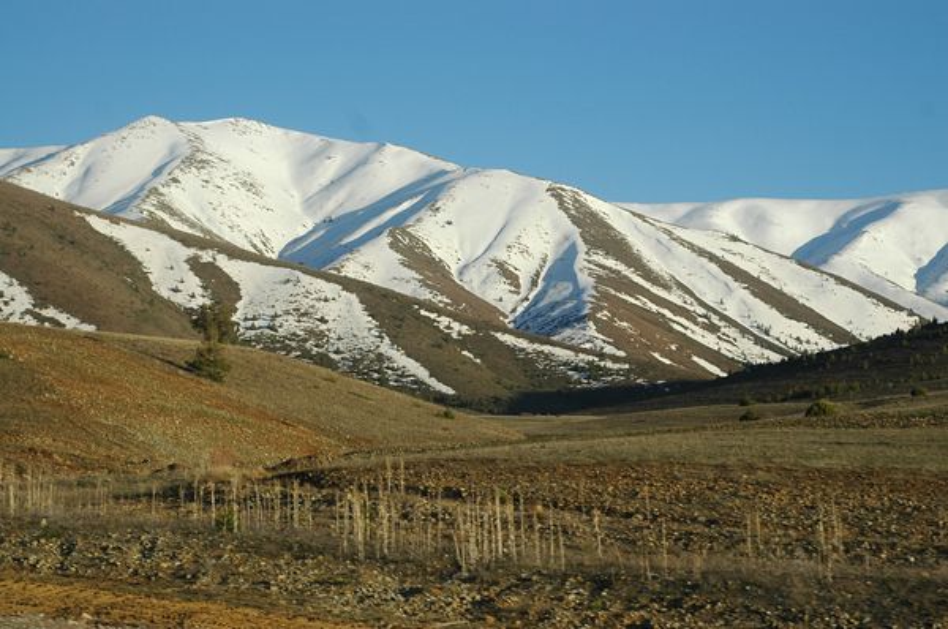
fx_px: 1972
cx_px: 474
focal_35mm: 75
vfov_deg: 18.1
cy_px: 314
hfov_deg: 27.0
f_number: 4.5
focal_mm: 50
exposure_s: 1/500
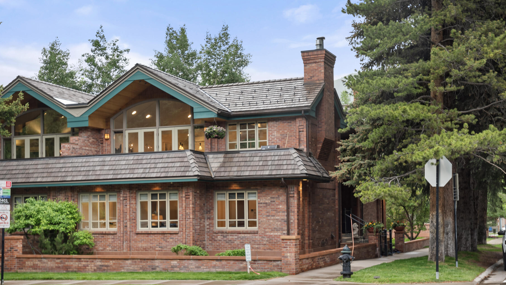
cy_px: 155
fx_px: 657
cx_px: 243
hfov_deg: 42.1
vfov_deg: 24.4
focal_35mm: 49
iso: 320
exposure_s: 1/15
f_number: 7.1
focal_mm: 35
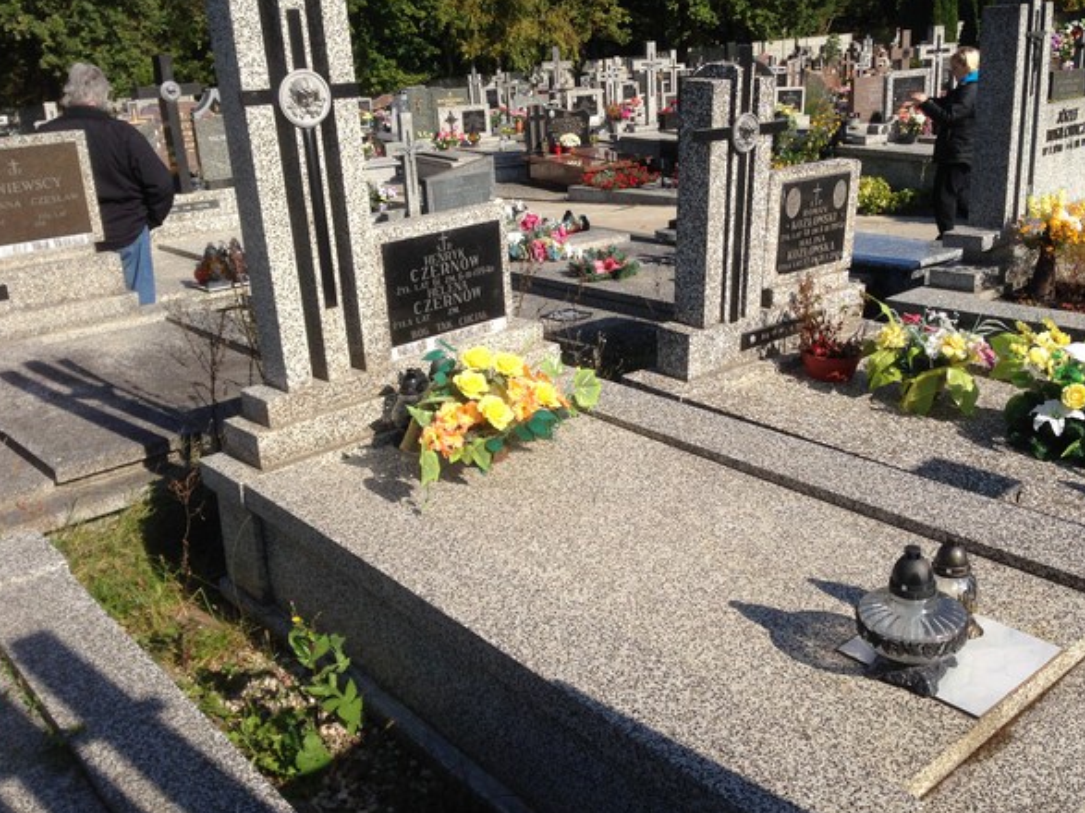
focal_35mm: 36
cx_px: 575
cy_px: 392
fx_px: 1128
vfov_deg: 39.6
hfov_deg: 51.3
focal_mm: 4.12
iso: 50
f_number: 2.4
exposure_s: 1/1695
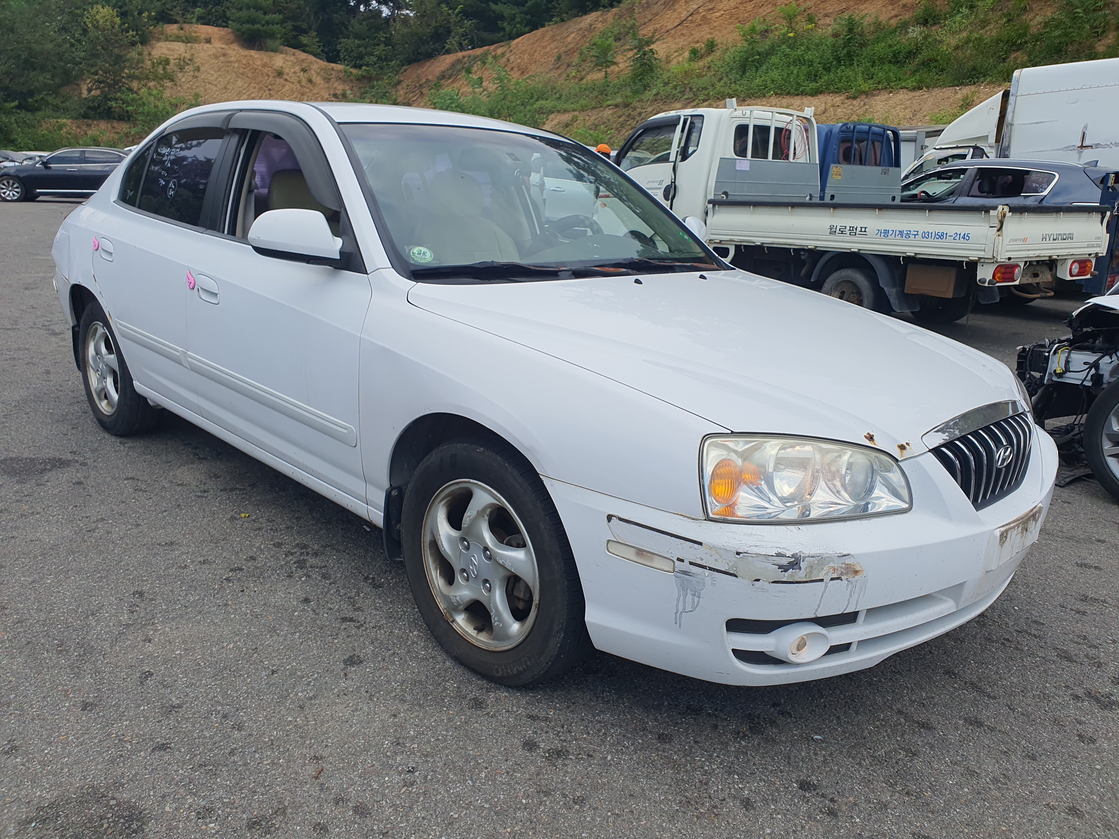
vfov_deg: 53.1
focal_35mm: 26
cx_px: 560
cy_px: 420
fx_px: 840
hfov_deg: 67.3
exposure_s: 1/2036
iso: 50
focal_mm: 4.3
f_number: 2.4
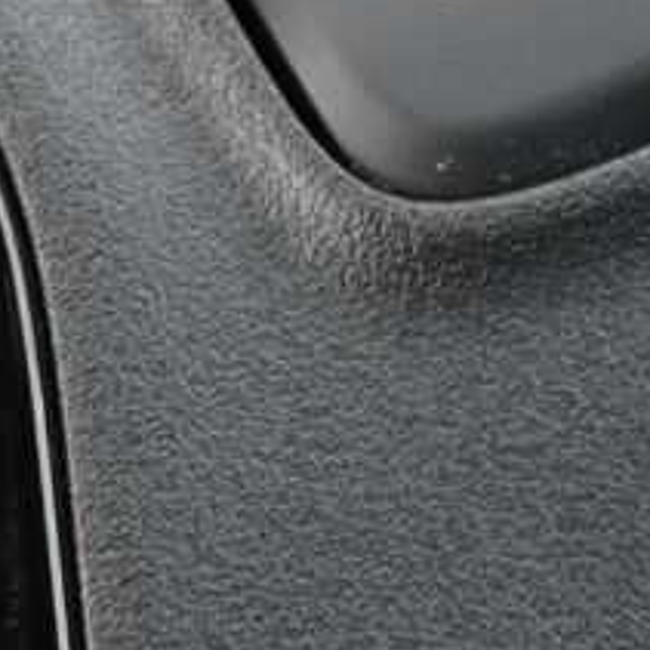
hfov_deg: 9.8
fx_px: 3760
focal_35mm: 177
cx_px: 733
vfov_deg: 9.6
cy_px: -263
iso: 2000
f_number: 9
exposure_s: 1/100
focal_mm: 28.8
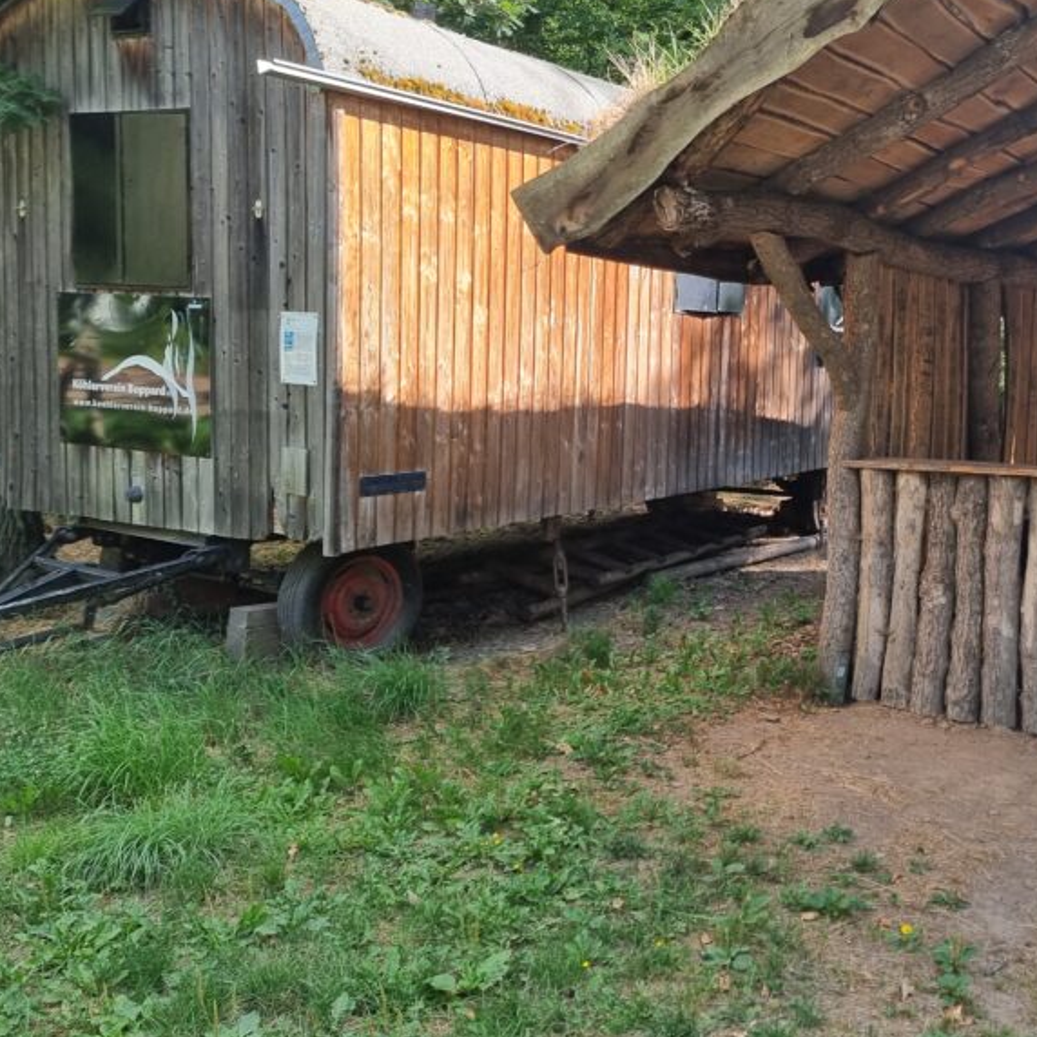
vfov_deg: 43.7
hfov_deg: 41.9
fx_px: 1288
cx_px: 829
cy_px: 439
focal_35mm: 38
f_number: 1.8
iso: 50
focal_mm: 6.7
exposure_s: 1/117
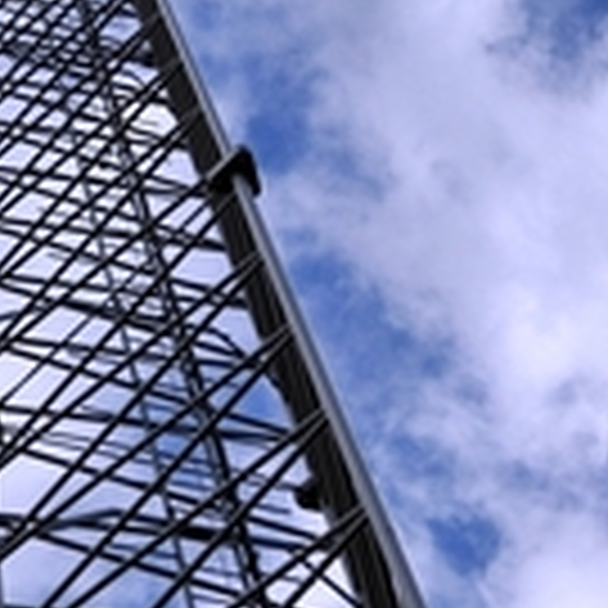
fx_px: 2862
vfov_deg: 12.1
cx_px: -68
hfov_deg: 11.9
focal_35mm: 144
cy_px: 392
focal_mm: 22
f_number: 3.8
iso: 200
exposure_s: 1/5000
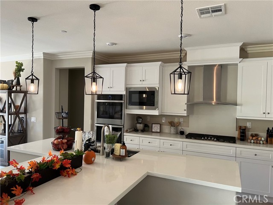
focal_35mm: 26
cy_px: 102
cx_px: 136
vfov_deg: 53.1
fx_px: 205
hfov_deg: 67.3
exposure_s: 1/60
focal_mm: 5.7
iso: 200
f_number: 1.5
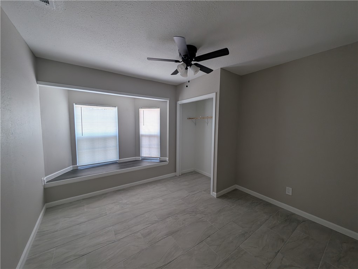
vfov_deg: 94.6
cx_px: 179
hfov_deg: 110.5
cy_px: 134
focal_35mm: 12
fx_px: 124
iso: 49
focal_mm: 2.23
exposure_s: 1/120
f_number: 1.95
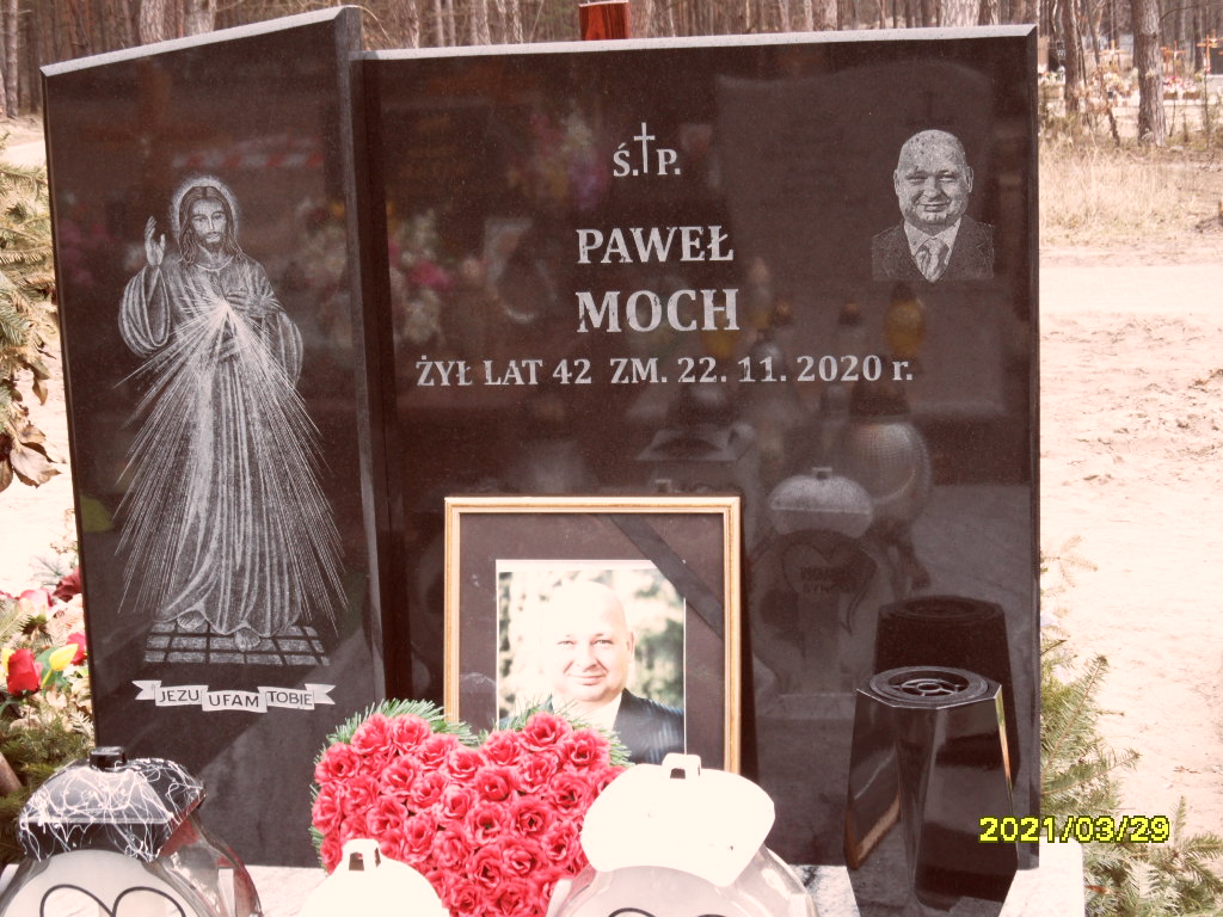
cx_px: 612
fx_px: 2120
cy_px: 458
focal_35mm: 60
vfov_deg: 24.4
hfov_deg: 32.2
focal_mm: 10.3
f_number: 4
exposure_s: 1/45
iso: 100
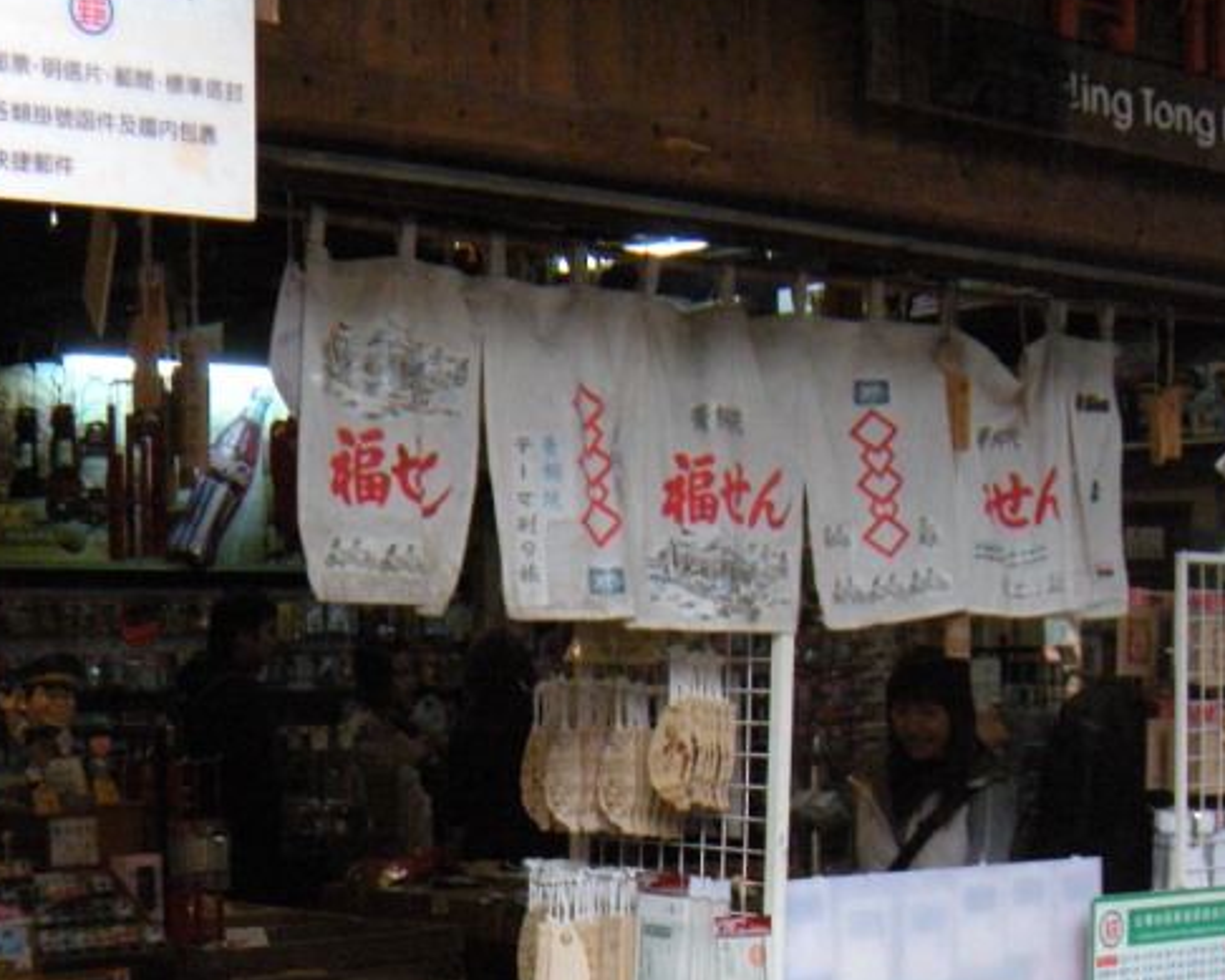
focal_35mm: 72
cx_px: 529
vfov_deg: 20.7
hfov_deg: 26.4
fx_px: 2611
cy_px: 927
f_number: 3.8
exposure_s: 1/60
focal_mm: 5.9
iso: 307
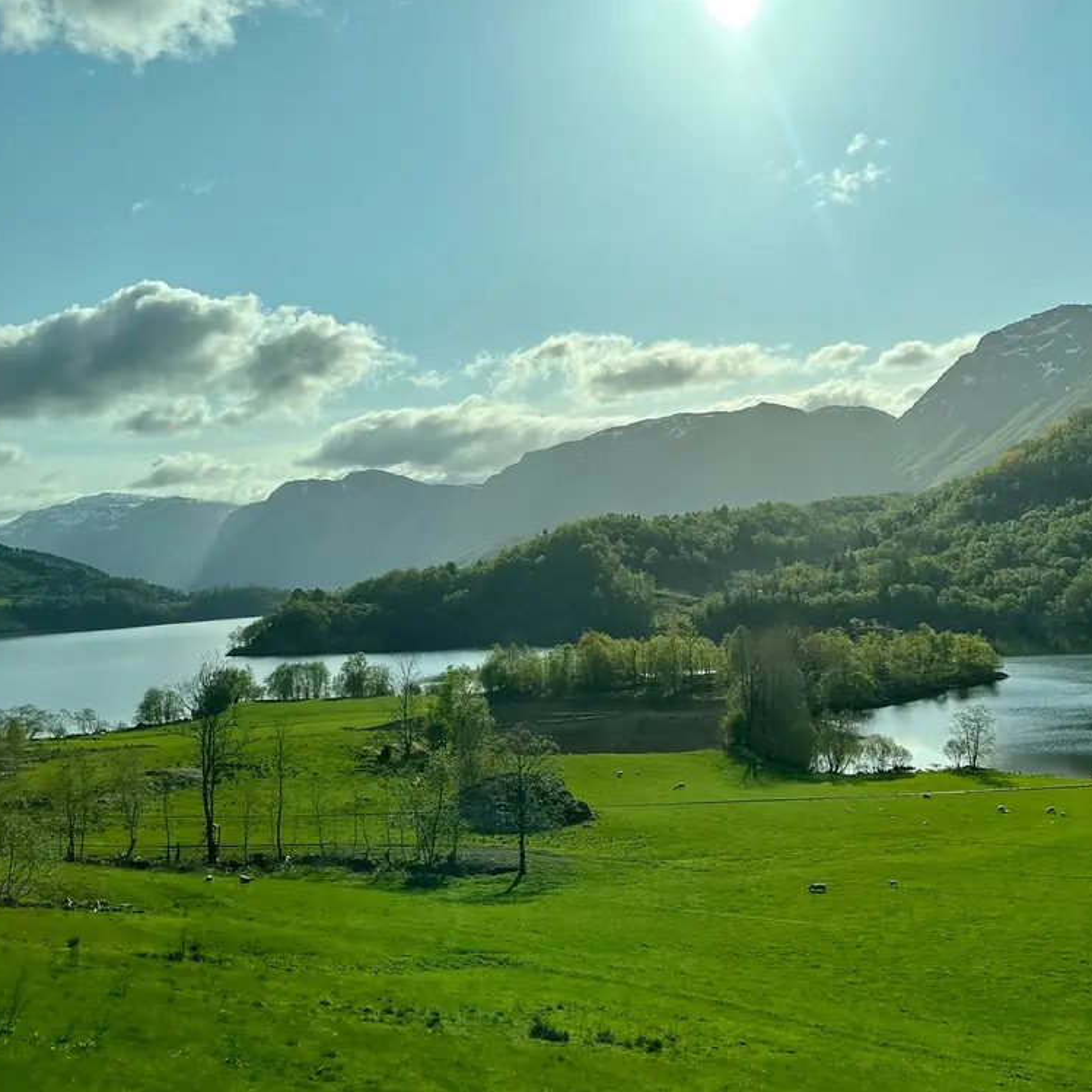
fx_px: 1213
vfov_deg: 48.4
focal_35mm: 34
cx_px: 599
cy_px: 537
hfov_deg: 48.4
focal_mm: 6.86
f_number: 1.78
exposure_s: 1/2299
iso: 80
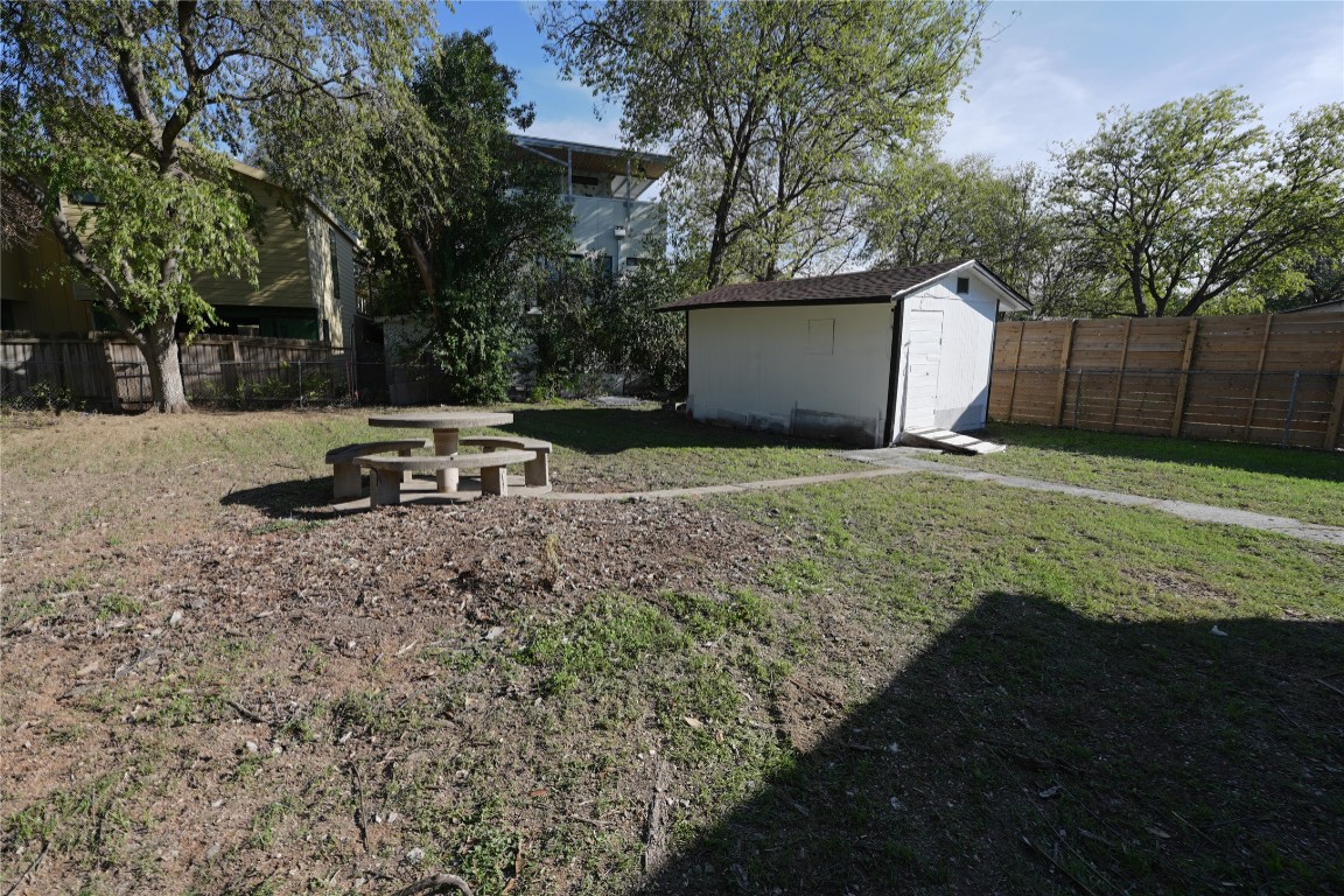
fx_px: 579
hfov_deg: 98.5
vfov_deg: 75.5
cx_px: 672
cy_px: 448
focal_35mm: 16
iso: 40
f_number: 7.1
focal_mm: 15.5
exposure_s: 1/100
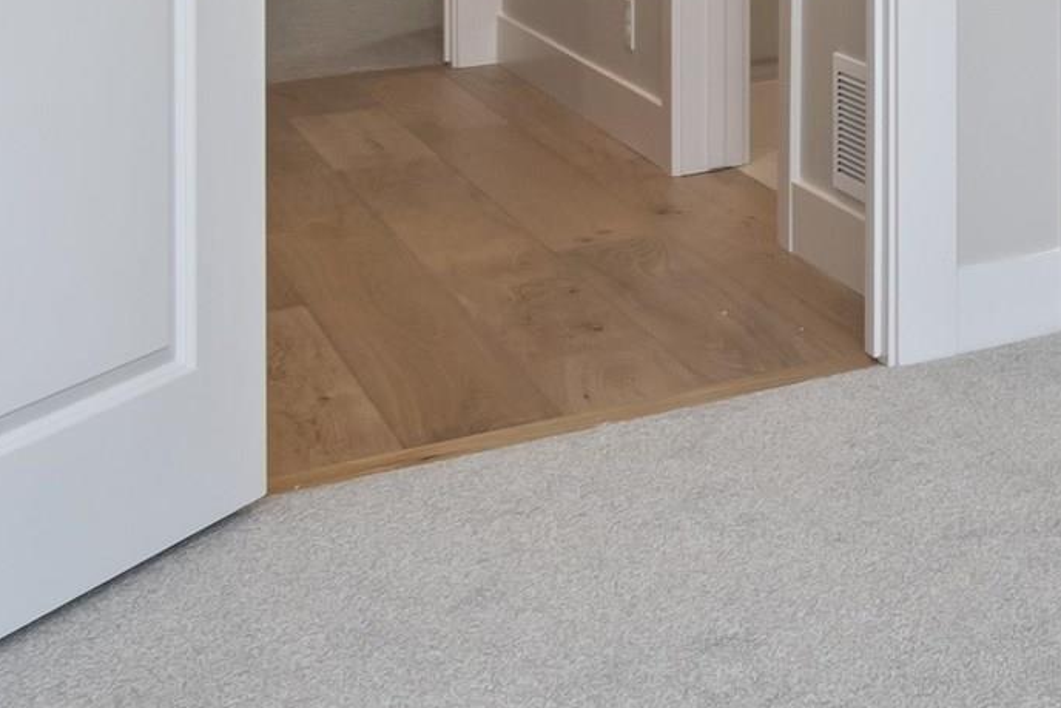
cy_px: -390
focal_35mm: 67
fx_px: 1975
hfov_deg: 19.4
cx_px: 2062
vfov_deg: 17.9
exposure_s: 1/20
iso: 320
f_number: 6.3
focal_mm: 10
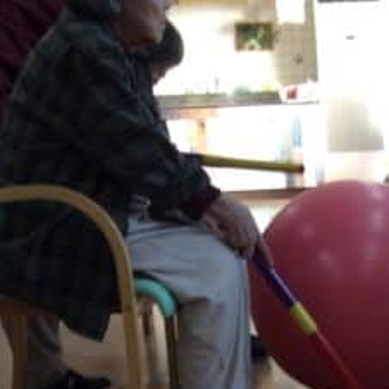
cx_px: 363
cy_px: 522
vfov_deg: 16.4
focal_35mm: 100
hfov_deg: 17.1
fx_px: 1271
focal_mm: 3.3
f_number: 2.4
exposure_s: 1/40
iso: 32
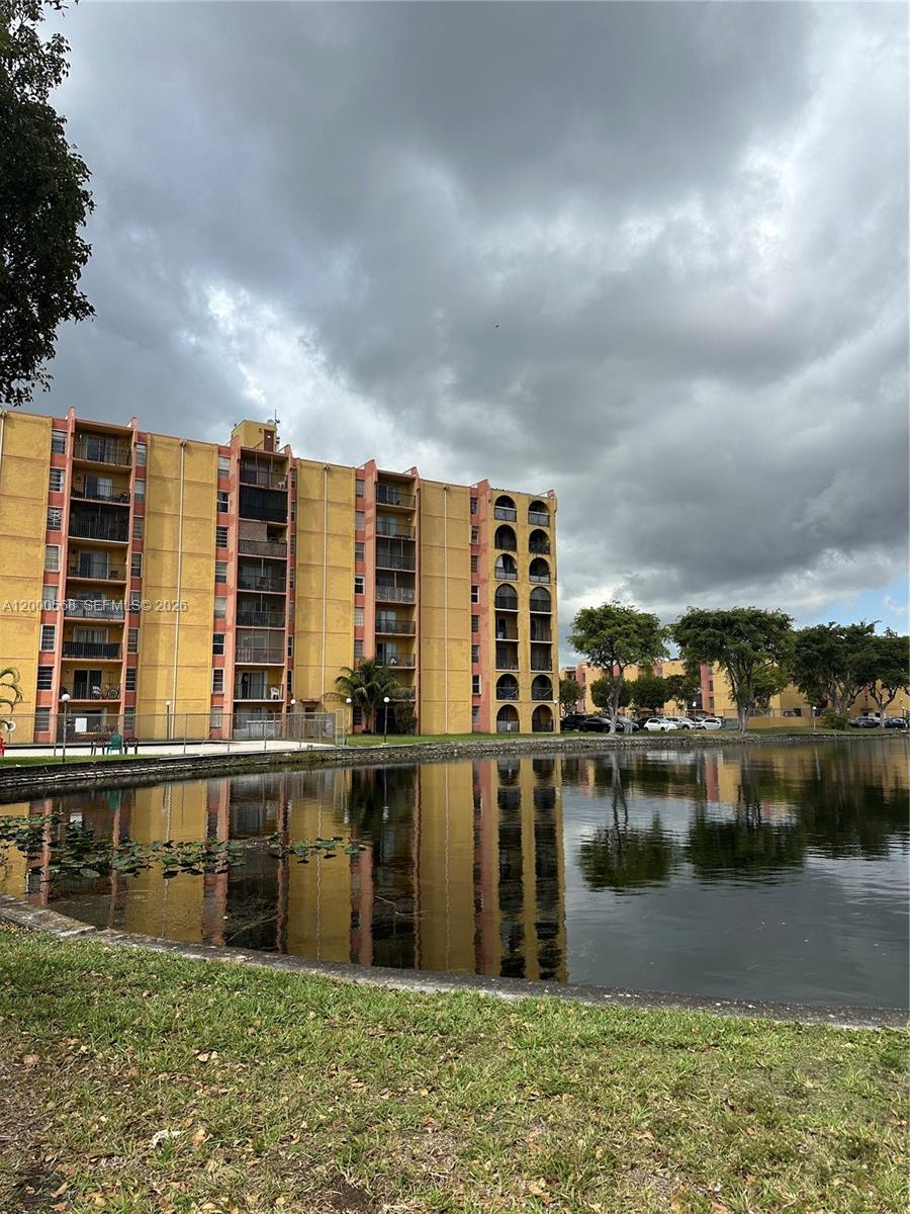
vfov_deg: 71.6
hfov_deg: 56.8
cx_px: 455
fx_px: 841
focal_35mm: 24
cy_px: 607
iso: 80
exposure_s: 1/5525
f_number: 1.78
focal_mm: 6.86
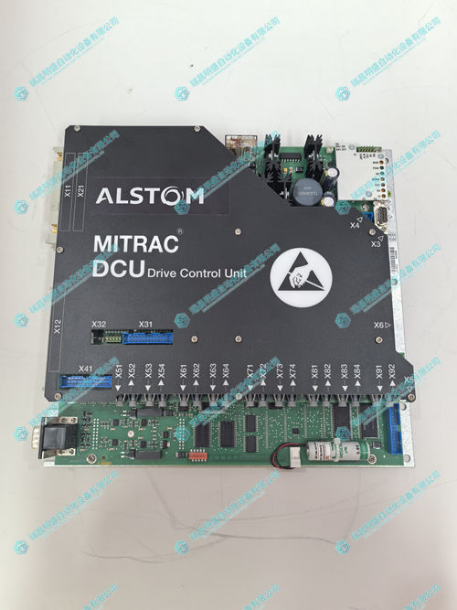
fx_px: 475
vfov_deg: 65.3
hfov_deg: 51.3
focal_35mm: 27
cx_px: 228
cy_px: 305
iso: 160
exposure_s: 1/50
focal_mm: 5.75
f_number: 2.8
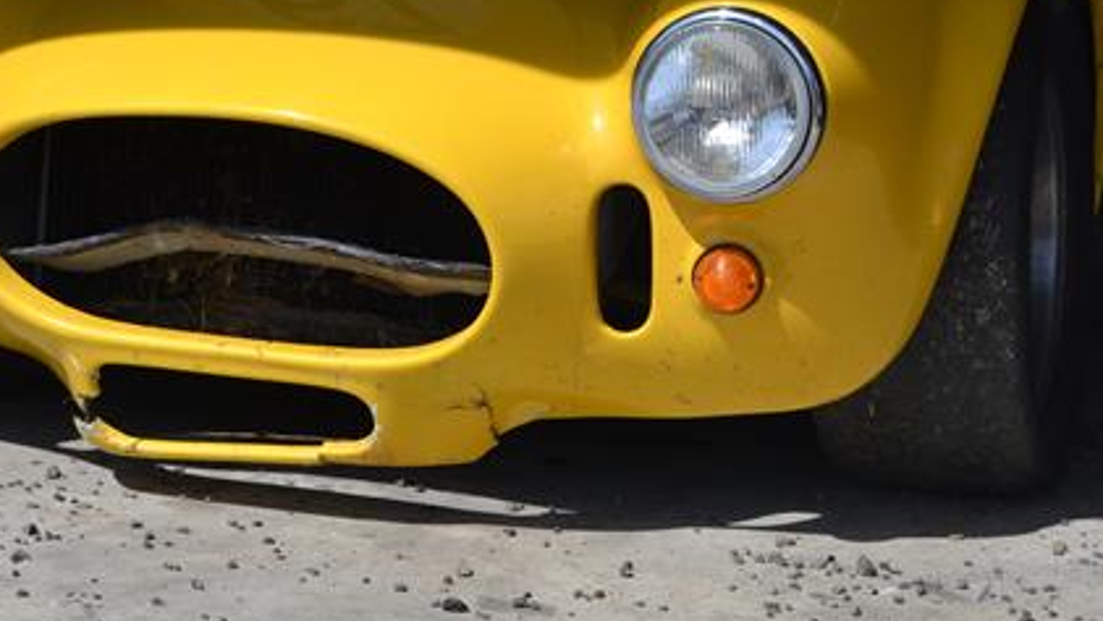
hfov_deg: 24.3
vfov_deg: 14.0
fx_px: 2516
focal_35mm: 86
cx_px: 189
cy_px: 173
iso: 100
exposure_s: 1/250
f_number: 8
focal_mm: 32
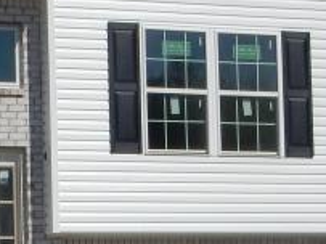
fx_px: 1600
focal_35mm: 170
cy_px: 246
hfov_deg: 11.6
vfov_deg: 8.7
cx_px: 45
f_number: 5
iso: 125
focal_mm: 6.4
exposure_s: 1/2000
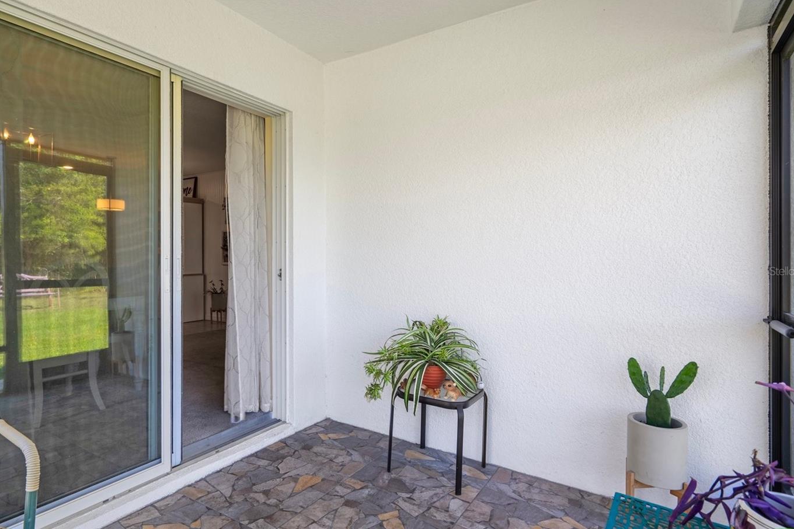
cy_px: 271
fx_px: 441
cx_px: 354
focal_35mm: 20
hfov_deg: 83.7
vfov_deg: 61.9
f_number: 8
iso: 320
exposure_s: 1/60
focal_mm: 17
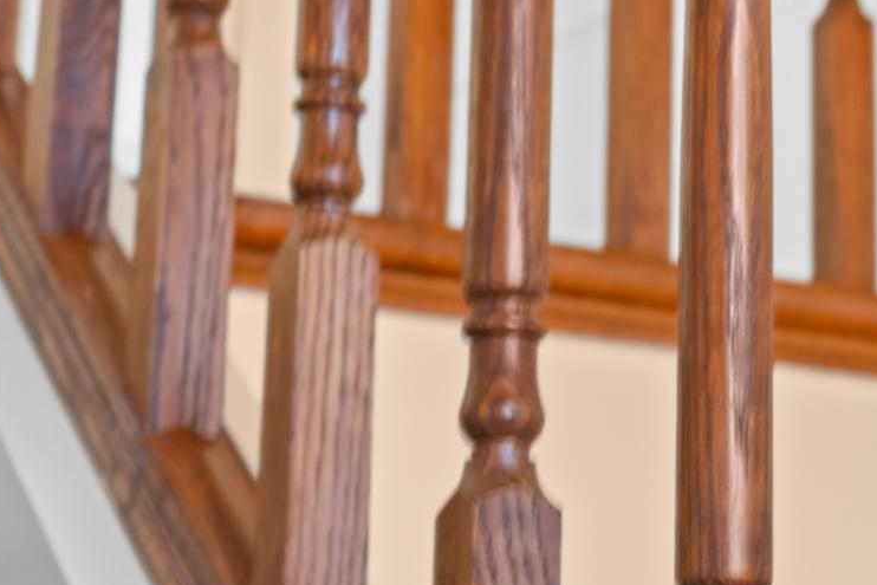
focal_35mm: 138
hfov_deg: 14.7
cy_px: 9
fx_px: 3362
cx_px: 795
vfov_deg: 9.9
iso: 400
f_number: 8
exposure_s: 1/2.5
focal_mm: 50
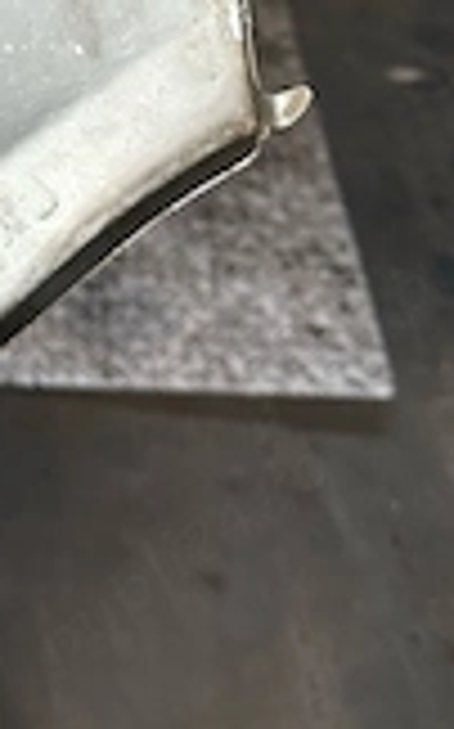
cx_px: -76
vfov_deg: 29.1
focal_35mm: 63
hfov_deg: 19.5
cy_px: -90
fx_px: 1249
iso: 250
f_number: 1.78
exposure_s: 1/60
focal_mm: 6.86
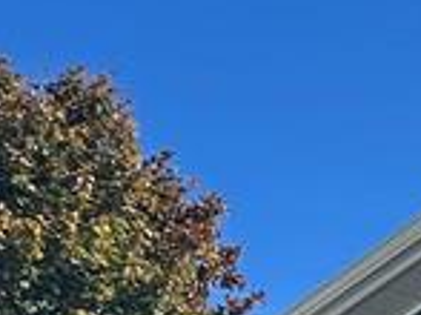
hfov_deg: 9.8
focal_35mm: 181
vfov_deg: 7.8
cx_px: 959
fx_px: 2200
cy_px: 624
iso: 50
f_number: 1.5
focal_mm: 5.7
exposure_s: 1/3460
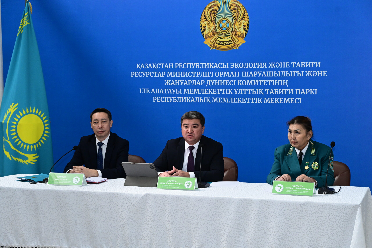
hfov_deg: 31.9
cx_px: 186
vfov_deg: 21.6
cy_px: 124
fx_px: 651
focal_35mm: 63
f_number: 6.3
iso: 3200
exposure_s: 1/40
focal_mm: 63
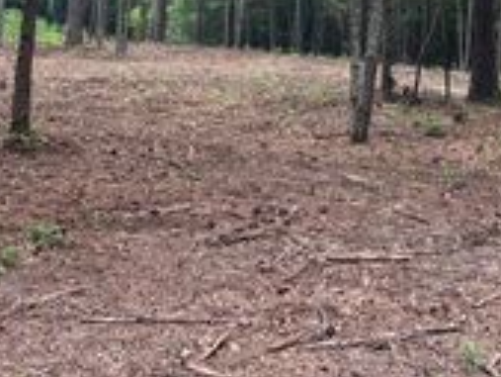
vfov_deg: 18.0
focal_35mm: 77
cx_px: 187
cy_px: -99
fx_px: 1115
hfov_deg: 25.2
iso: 50
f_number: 1.5
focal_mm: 5.7
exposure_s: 1/541
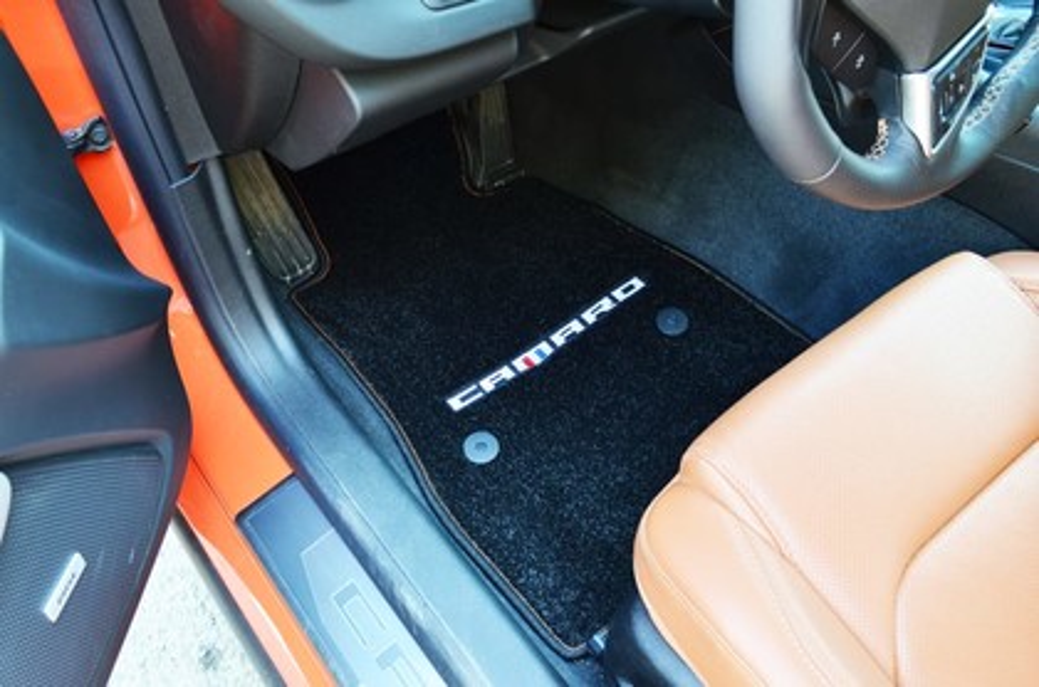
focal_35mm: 30
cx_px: 520
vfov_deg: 43.4
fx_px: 864
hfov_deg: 62.0
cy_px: 344
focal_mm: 20
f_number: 8
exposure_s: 1/20
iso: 400
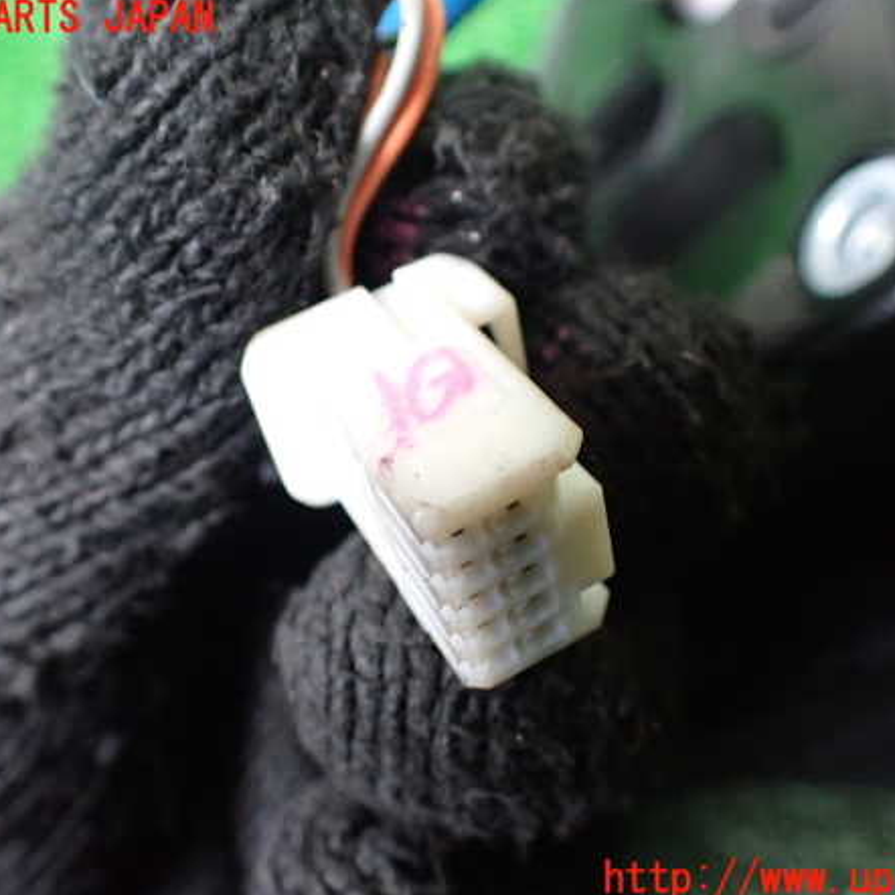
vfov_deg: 46.0
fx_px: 1053
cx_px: 454
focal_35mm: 36
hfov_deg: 46.0
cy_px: 450
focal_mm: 5.4
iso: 800
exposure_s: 1/80
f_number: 2.3
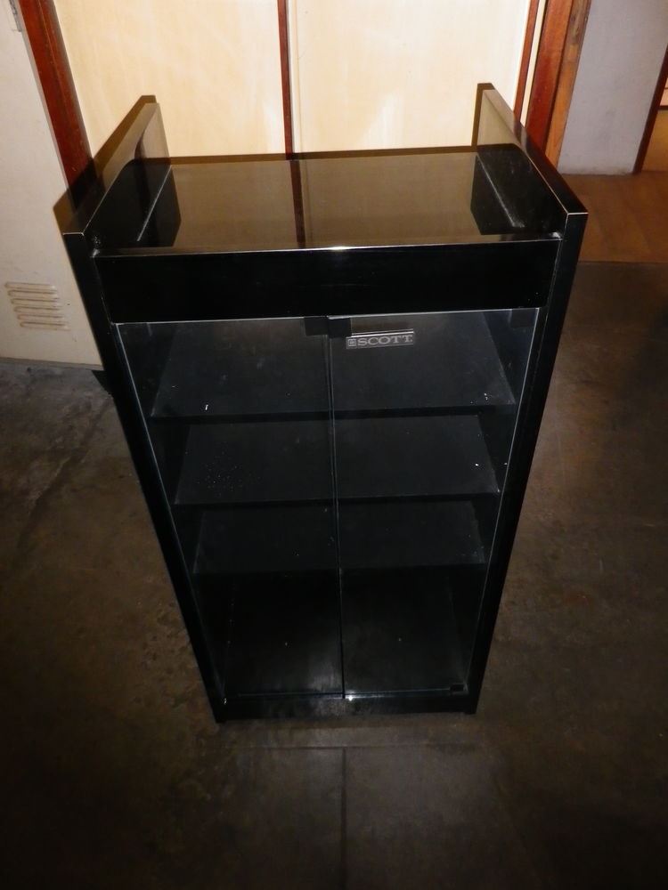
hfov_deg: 54.9
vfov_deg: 69.4
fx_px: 643
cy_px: 445
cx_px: 334
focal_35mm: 25
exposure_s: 1/50
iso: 400
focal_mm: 4.5
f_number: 3.5
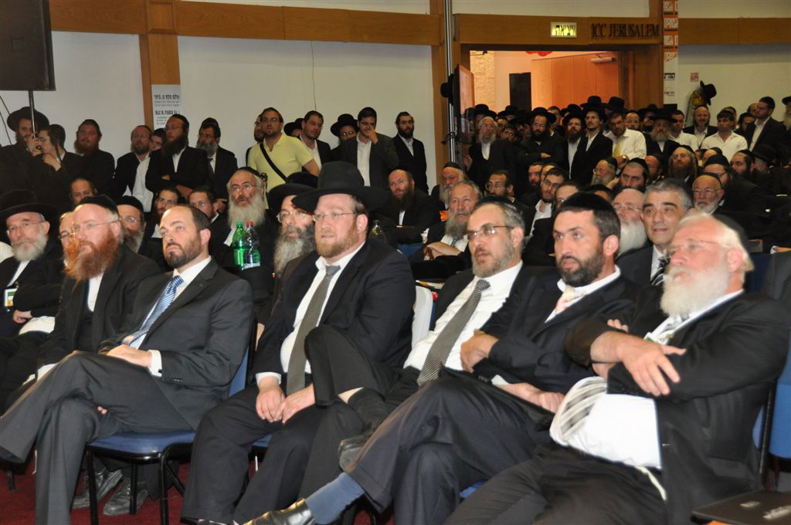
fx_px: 1448
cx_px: 396
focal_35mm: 66
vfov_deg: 20.6
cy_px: 262
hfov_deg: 30.5
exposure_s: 1/60
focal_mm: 44
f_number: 4.5
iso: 800
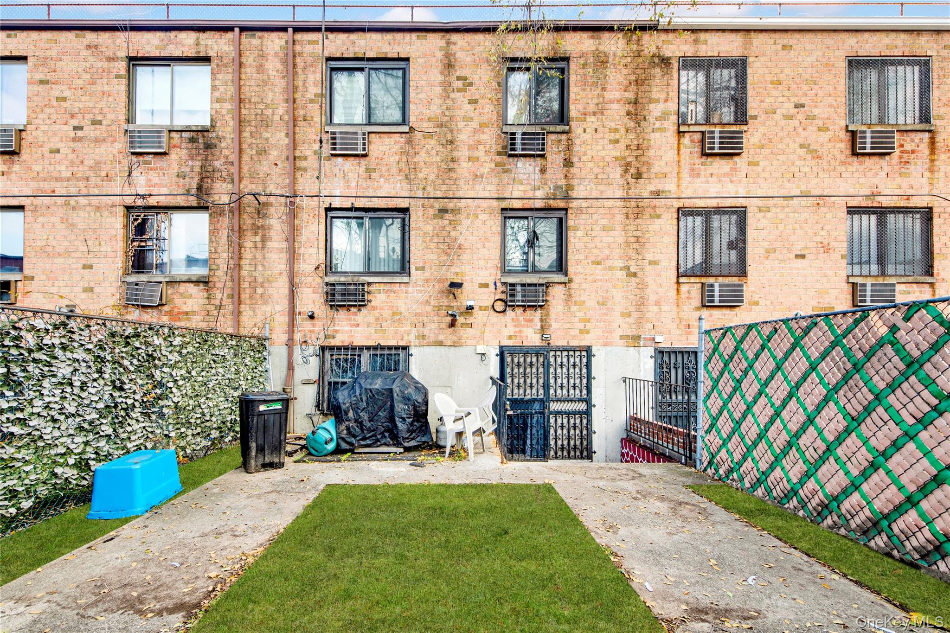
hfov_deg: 106.3
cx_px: 475
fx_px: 356
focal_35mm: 14
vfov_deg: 83.3
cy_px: 316
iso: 100
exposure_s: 1/40
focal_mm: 9
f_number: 8
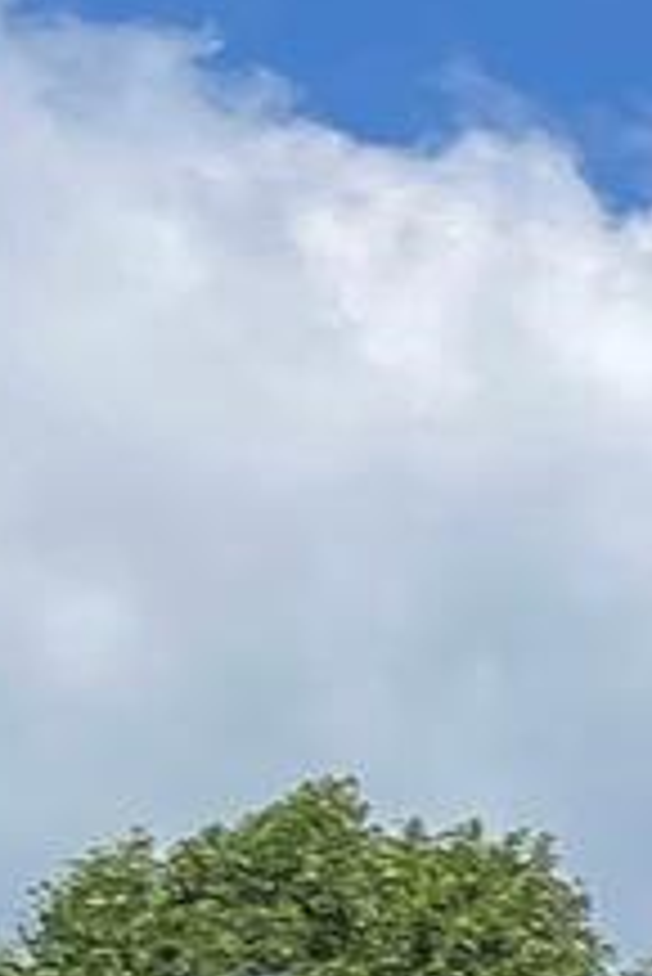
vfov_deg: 7.4
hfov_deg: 3.9
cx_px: 4542
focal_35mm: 255
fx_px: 6916
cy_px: 2631
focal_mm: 5.7
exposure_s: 1/3077
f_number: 1.5
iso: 50
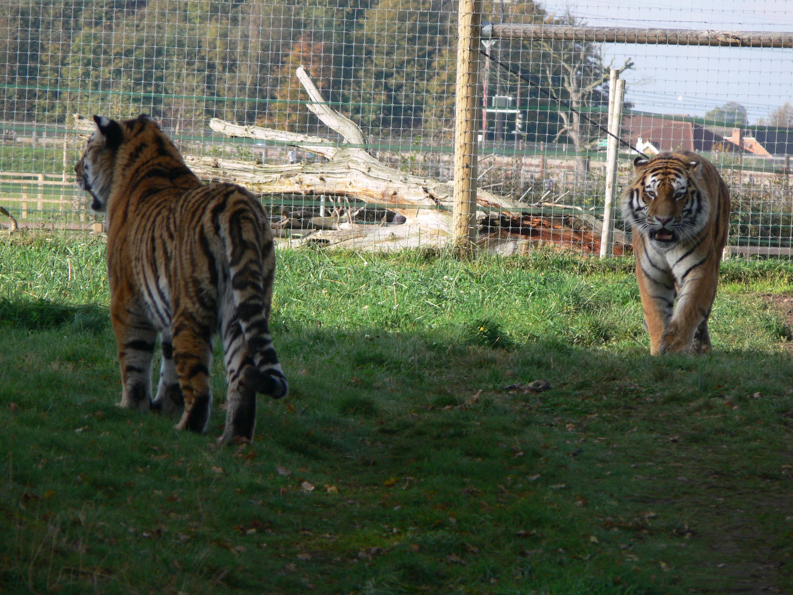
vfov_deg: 3.5
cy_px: 298
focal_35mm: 420
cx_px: 396
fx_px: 9622
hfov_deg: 4.7
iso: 80
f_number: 5.6
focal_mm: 88.8
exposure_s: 1/160
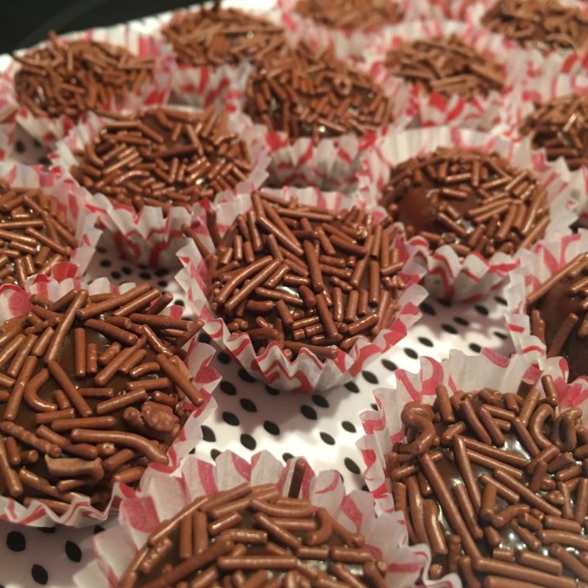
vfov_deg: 47.2
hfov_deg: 47.2
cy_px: 297
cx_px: 291
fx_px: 673
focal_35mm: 35
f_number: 2.2
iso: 160
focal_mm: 4.15
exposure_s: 1/33
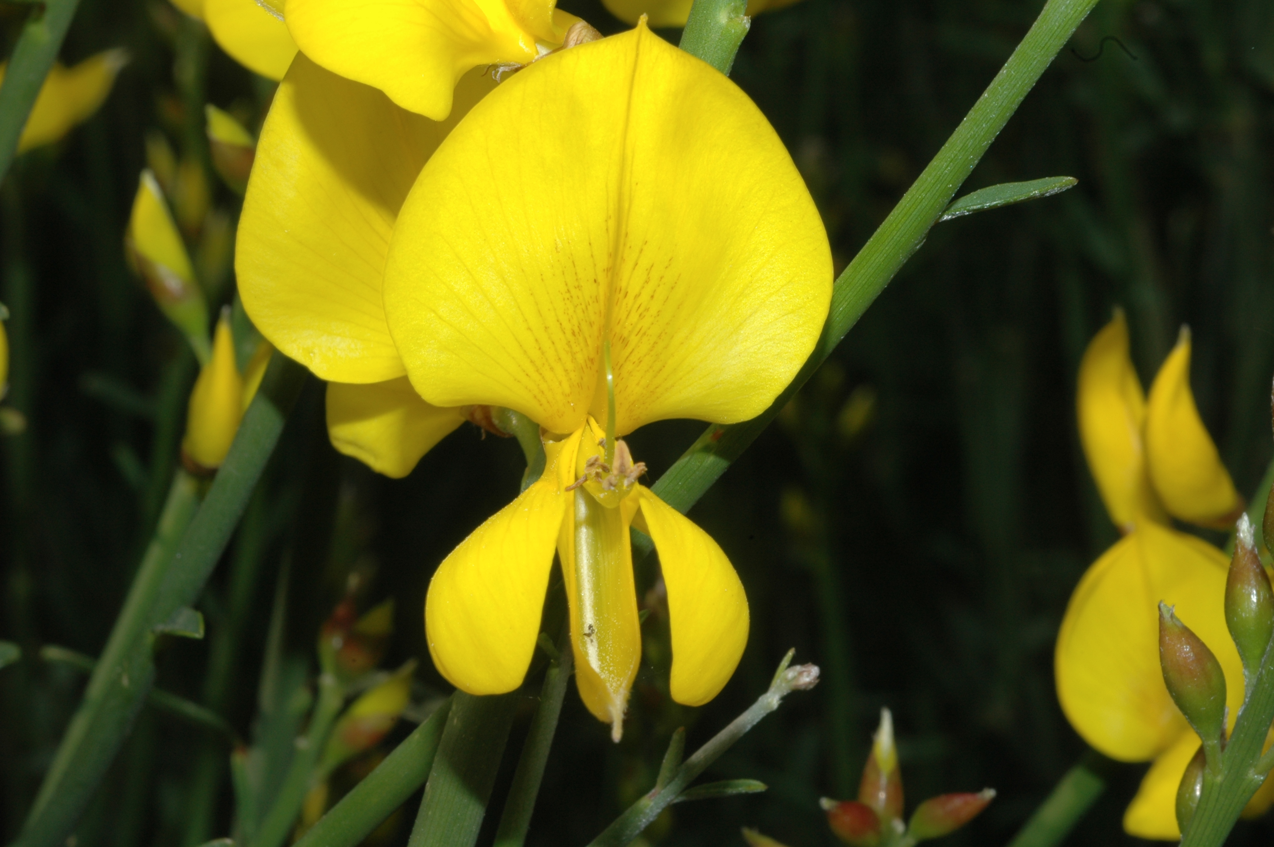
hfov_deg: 22.6
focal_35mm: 90
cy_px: 424
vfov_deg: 15.2
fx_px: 3182
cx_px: 637
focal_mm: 60
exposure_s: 1/60
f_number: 32
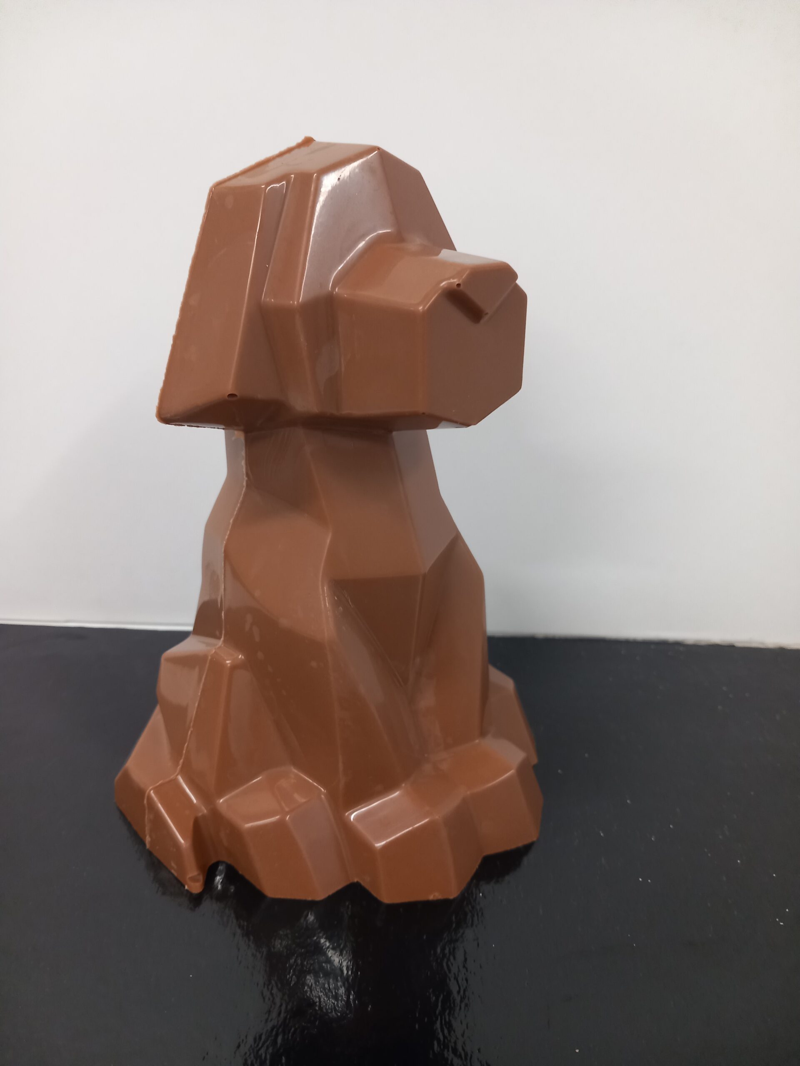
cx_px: 400
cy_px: 533
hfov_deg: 51.4
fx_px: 832
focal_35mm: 27
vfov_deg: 65.3
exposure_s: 1/33.3
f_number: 1.8
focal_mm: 4
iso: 160
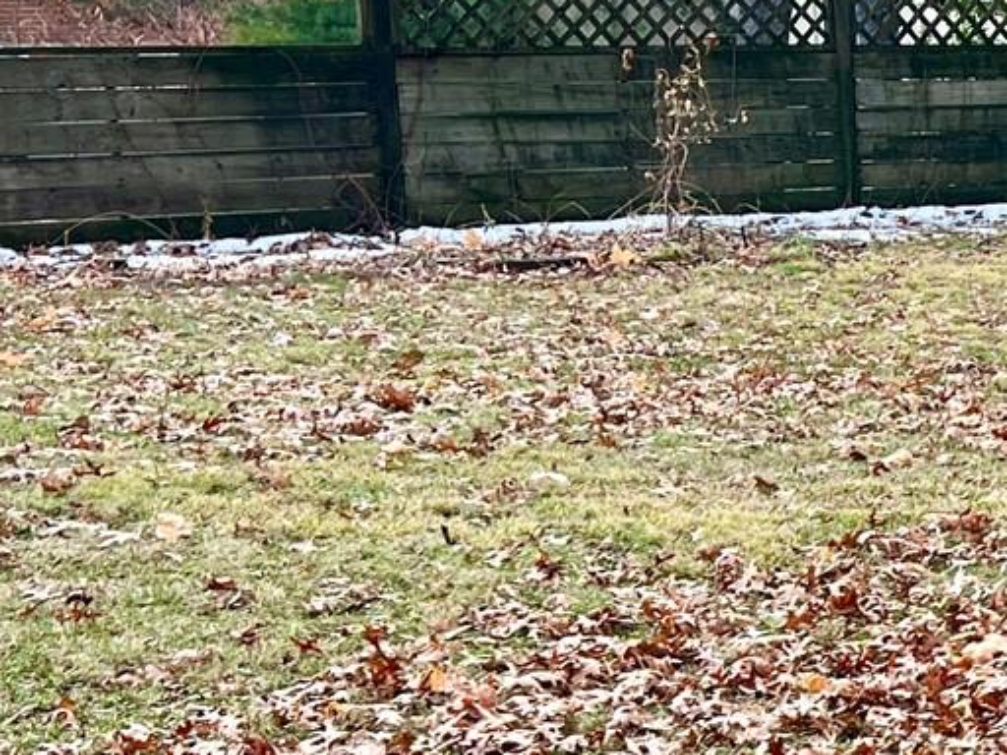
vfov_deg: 14.1
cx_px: 1463
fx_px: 3025
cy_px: 667
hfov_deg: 17.2
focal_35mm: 104
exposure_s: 1/121
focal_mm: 5.7
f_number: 1.5
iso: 40
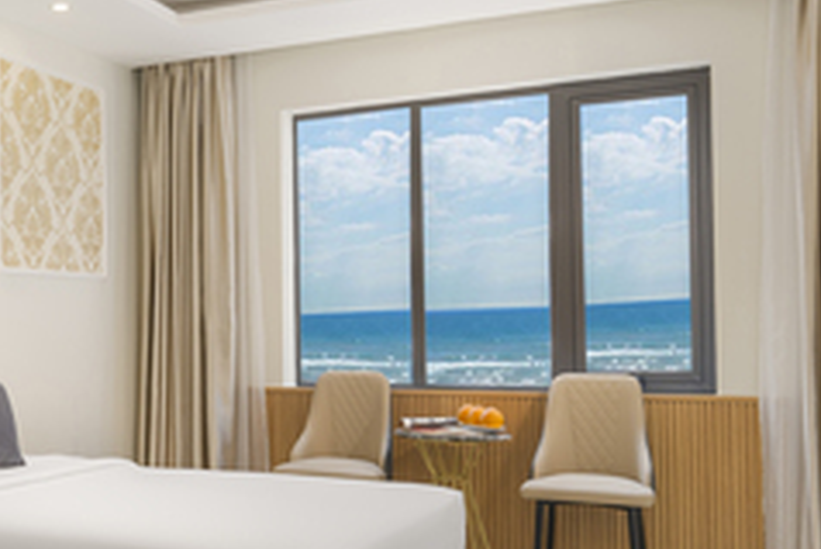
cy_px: 330
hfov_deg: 38.4
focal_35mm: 47
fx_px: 1072
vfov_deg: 28.6
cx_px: 48
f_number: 9
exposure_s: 1/125
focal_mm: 14
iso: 160
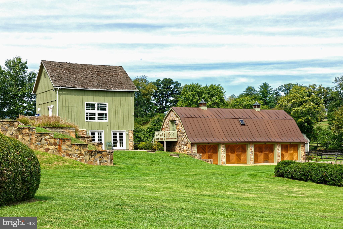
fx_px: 495
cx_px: 172
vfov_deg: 26.0
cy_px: 114
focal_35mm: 52
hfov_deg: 38.2
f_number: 14
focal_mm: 52
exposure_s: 1/200
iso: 320
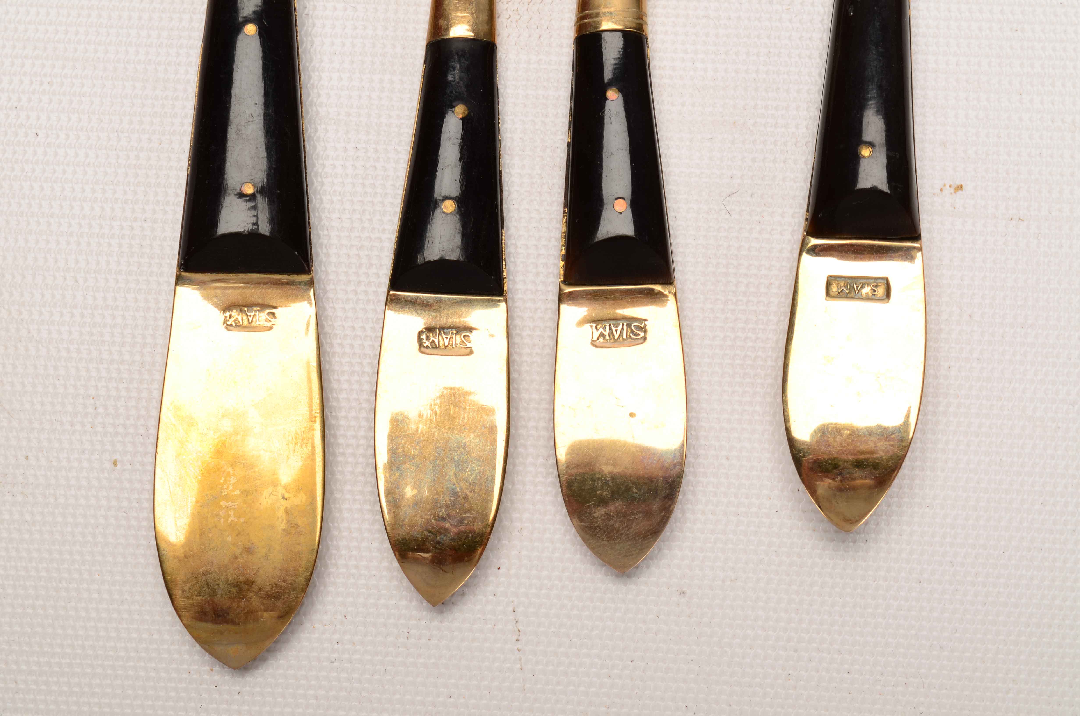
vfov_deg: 16.5
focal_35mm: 82
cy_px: 358
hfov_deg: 24.7
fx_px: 2470
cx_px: 540
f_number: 16
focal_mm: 55
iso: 100
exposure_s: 1/160
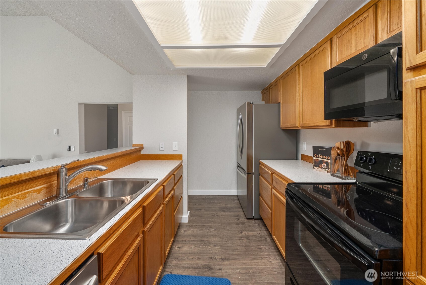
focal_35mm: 13
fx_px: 154
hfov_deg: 108.3
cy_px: 142
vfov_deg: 85.5
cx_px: 213
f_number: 8
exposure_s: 1/8
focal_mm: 13
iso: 1000
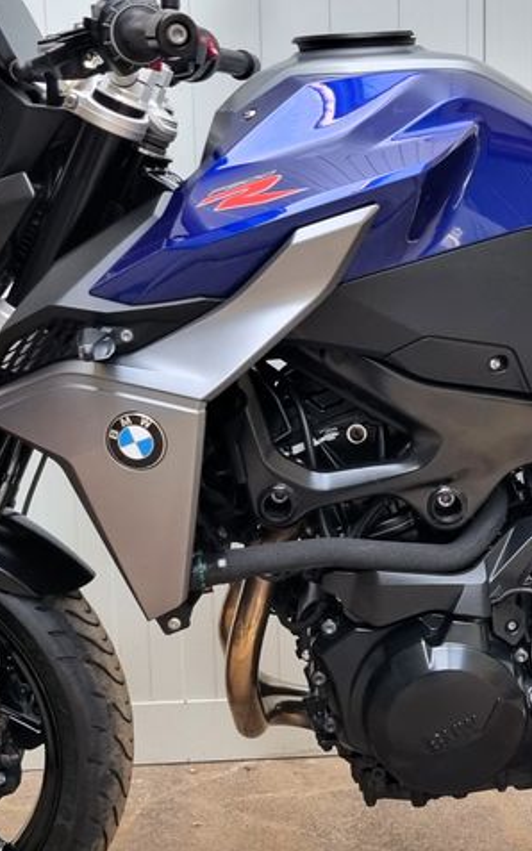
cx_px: 362
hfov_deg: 34.1
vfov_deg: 52.8
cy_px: 426
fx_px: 859
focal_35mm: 37
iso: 125
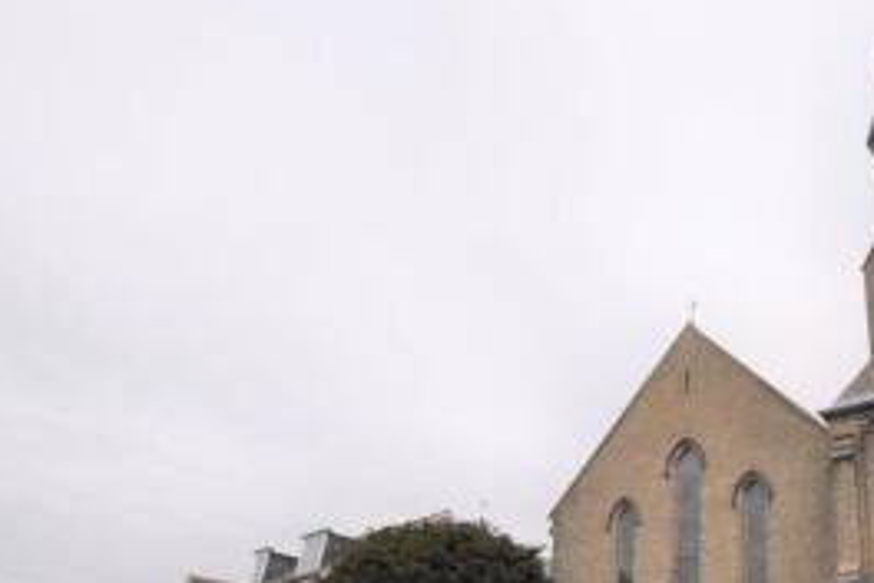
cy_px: 455
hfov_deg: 60.7
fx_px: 655
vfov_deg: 45.8
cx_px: 725
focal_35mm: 27
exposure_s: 1/200
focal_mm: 10
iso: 100
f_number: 10
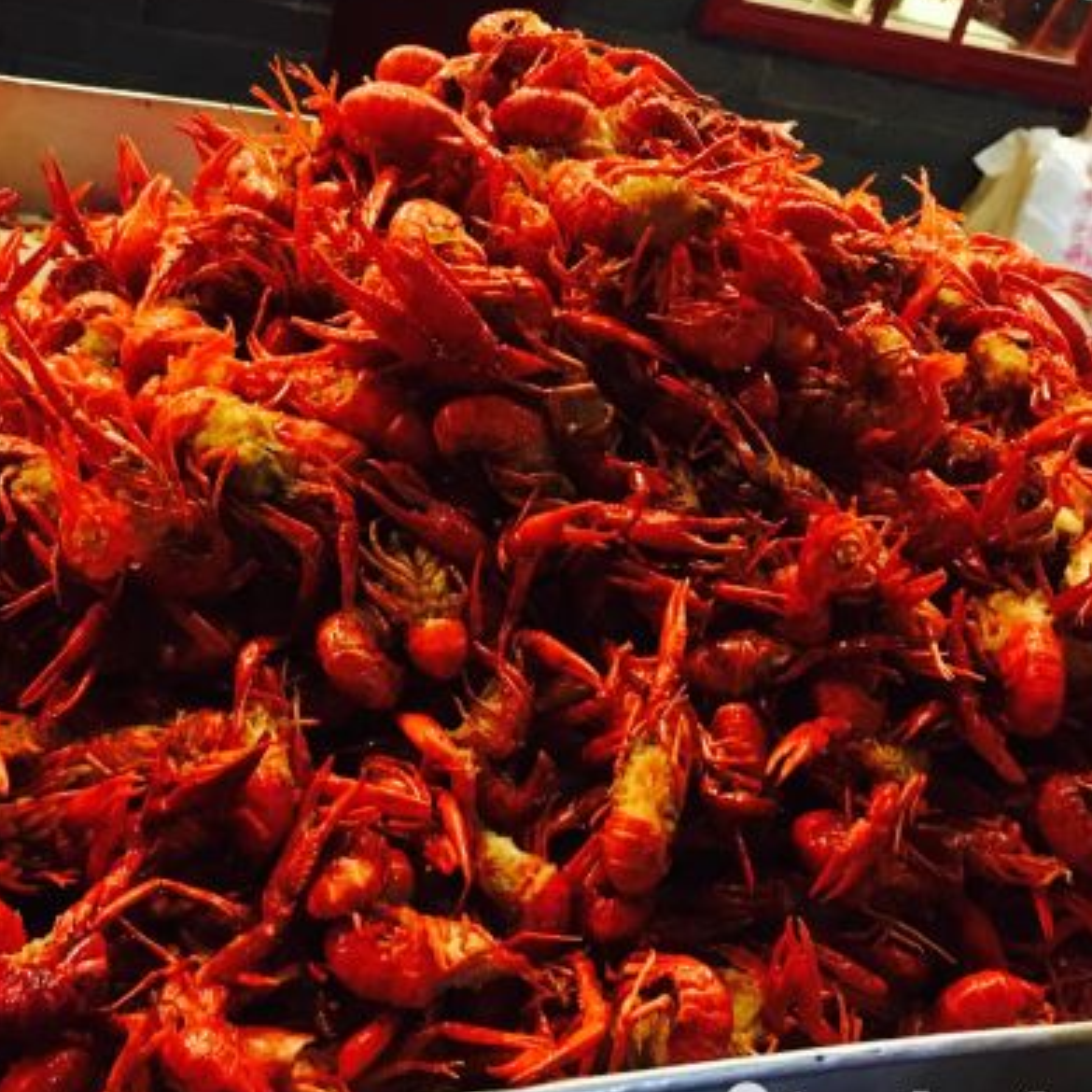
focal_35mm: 46
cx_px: 420
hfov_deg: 36.6
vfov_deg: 36.8
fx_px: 1642
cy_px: 559
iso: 320
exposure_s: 1/17
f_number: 2.2
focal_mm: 4.15
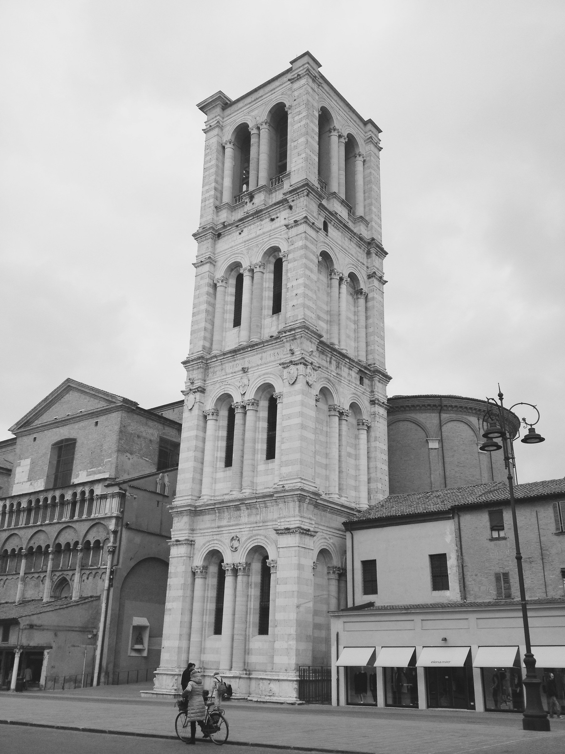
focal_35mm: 35
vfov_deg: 52.6
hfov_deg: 40.7
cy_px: 377
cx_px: 282
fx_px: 762
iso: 50
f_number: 2.4
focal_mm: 4.28
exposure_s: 1/222
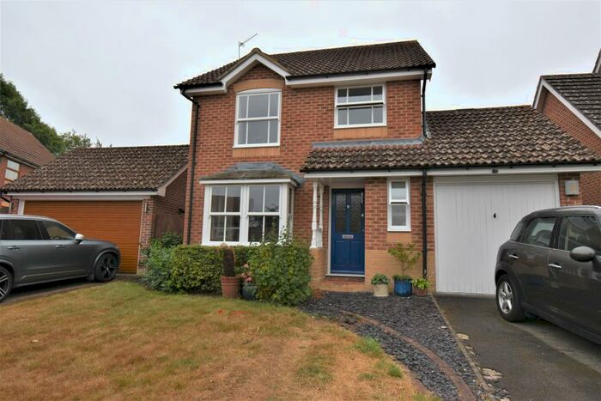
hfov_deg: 81.2
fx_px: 351
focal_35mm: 21
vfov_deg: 59.5
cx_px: 300
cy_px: 200
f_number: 7.1
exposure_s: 1/250
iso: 200
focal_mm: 14
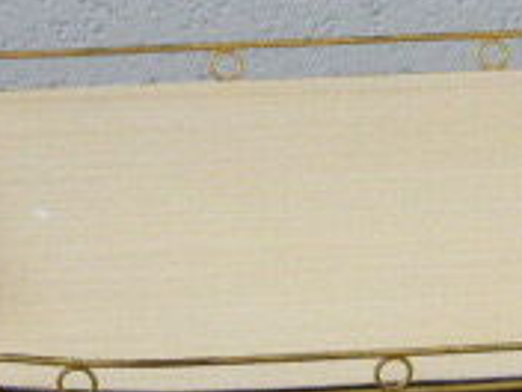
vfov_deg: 4.8
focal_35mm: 309
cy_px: 594
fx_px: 4660
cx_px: 587
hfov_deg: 6.4
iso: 400
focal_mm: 14.2
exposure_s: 1/25
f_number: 5.1
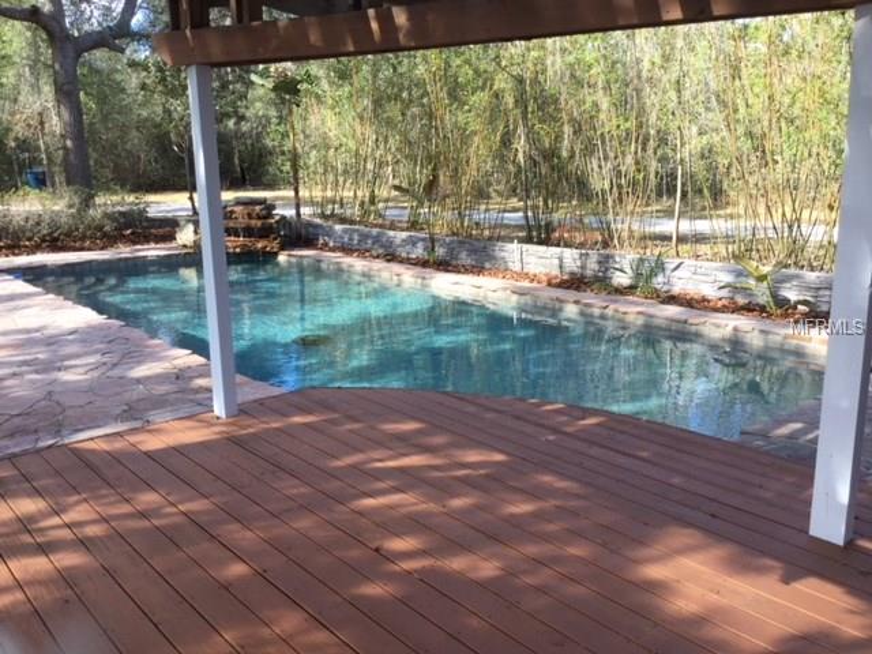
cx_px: 436
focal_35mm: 31
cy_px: 327
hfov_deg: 58.4
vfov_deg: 45.4
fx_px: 781
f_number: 2.4
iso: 25
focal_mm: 3.3
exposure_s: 1/167
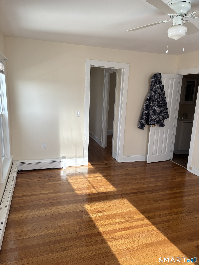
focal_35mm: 26
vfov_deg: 67.3
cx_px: 100
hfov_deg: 53.1
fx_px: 199
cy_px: 132
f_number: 1.6
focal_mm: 5.96
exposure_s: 1/133
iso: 32
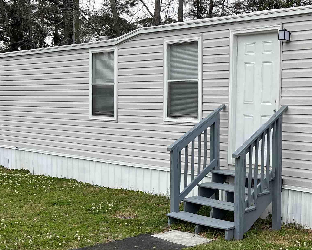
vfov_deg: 29.7
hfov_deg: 34.6
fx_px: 471
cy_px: 134
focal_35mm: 51
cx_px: 282
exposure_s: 1/2632
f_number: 1.5
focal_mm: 5.7
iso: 50
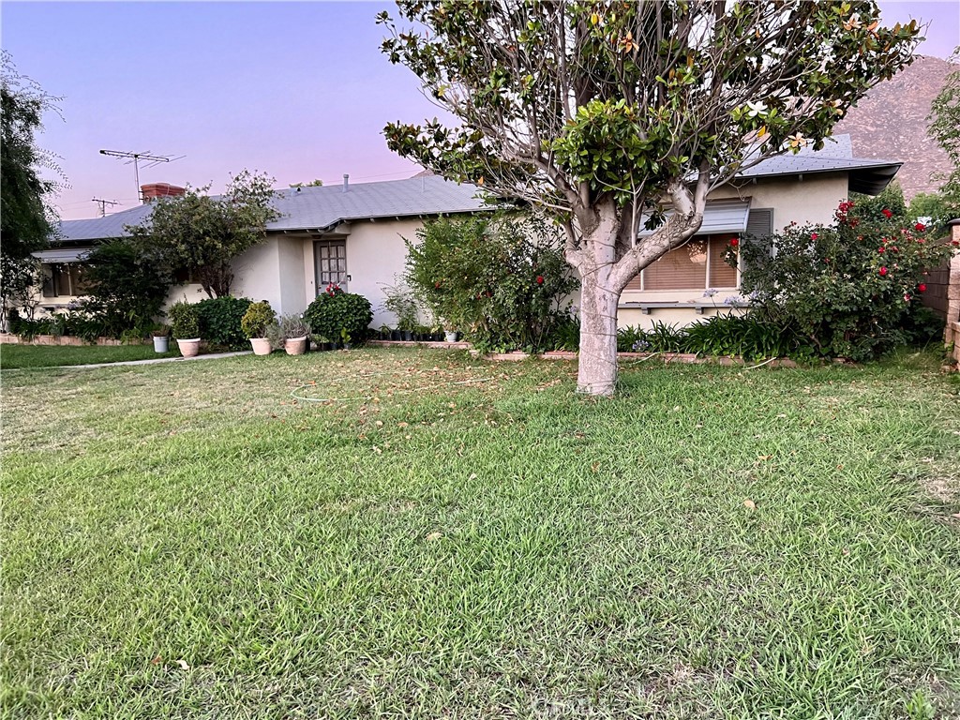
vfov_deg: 53.1
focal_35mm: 26
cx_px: 480
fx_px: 721
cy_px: 360
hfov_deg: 67.3
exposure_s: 1/60
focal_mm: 5.7
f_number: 1.5
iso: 250
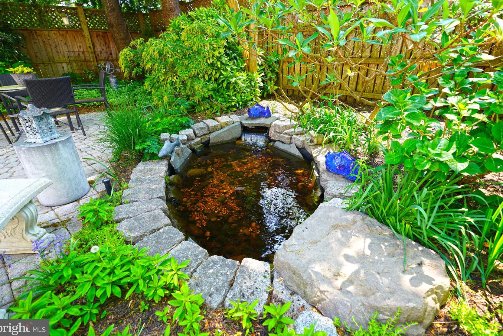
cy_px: 160
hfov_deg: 93.2
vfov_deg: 70.4
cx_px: 259
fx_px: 238
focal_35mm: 17
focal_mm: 16
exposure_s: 1/60
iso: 100
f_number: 4
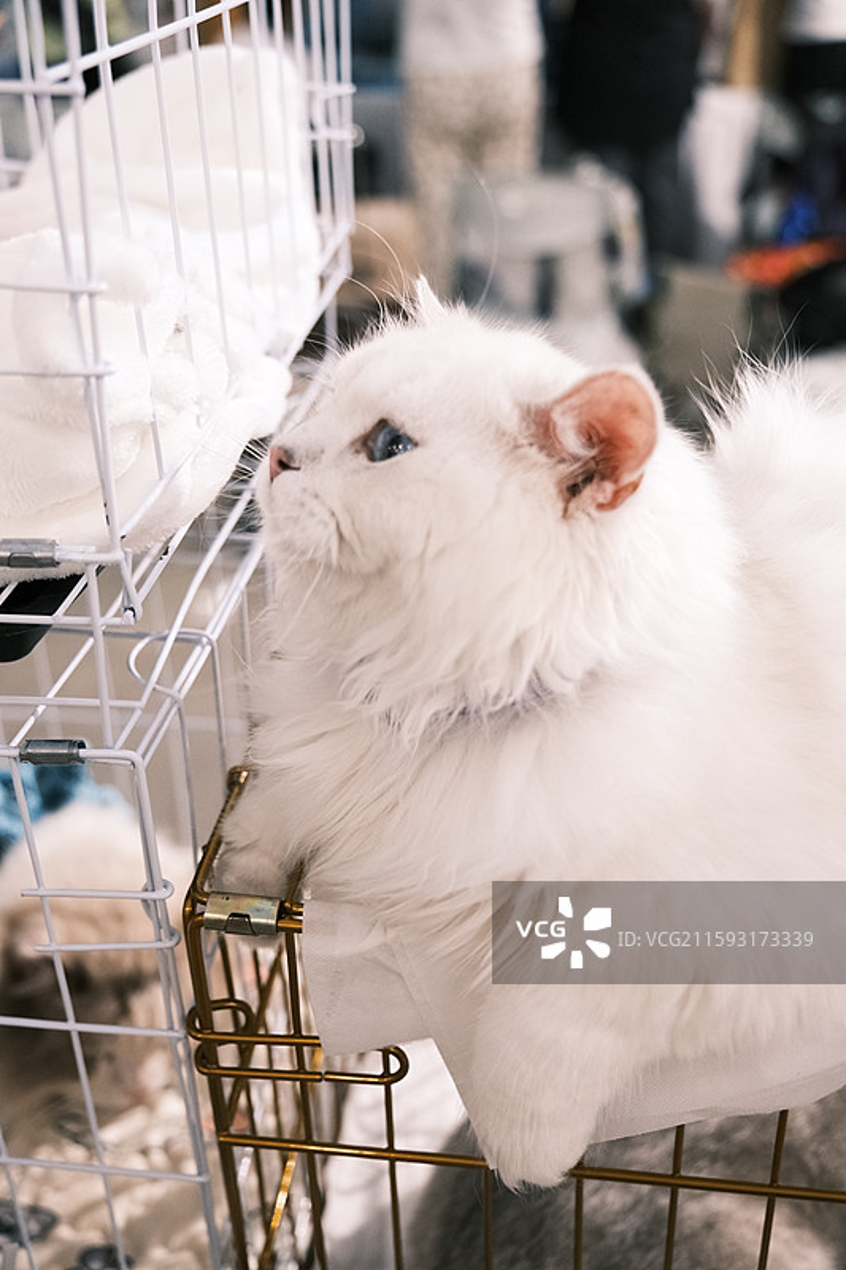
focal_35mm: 35
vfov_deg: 54.4
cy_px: 635
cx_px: 423
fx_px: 1234
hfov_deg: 37.8
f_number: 2.8
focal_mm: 23.3
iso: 1600
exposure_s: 1/400
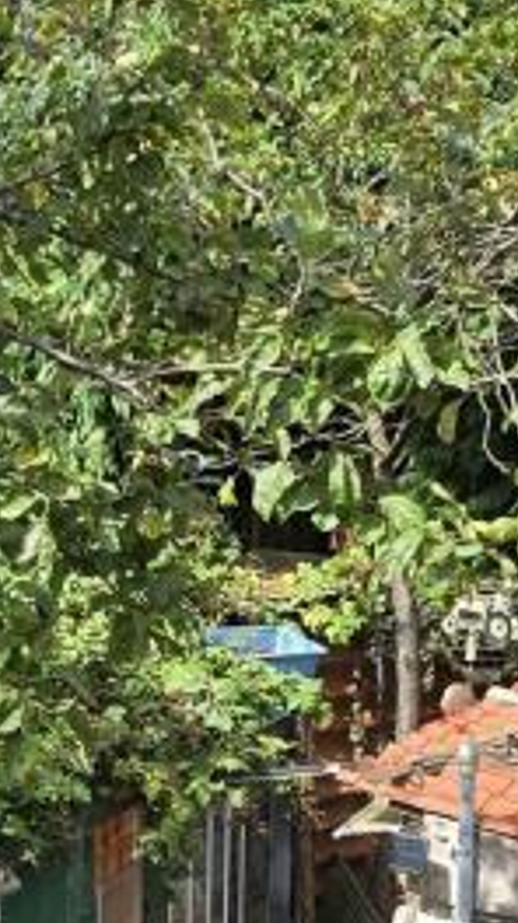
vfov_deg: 37.1
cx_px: 147
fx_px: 1346
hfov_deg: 21.6
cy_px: 671
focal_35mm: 55
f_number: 2.2
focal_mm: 2.2
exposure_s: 1/2000
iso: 64
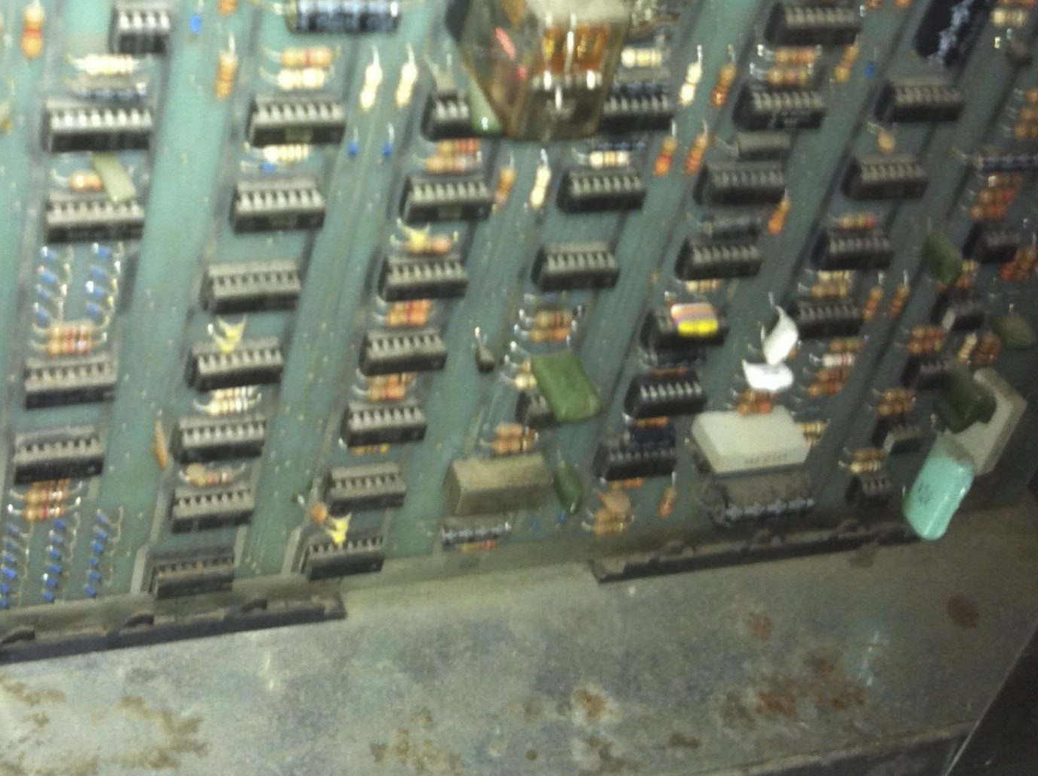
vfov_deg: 21.7
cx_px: 470
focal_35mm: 66
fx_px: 1976
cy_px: 91
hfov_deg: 29.4
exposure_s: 1/15
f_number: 2.8
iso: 125
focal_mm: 3.85
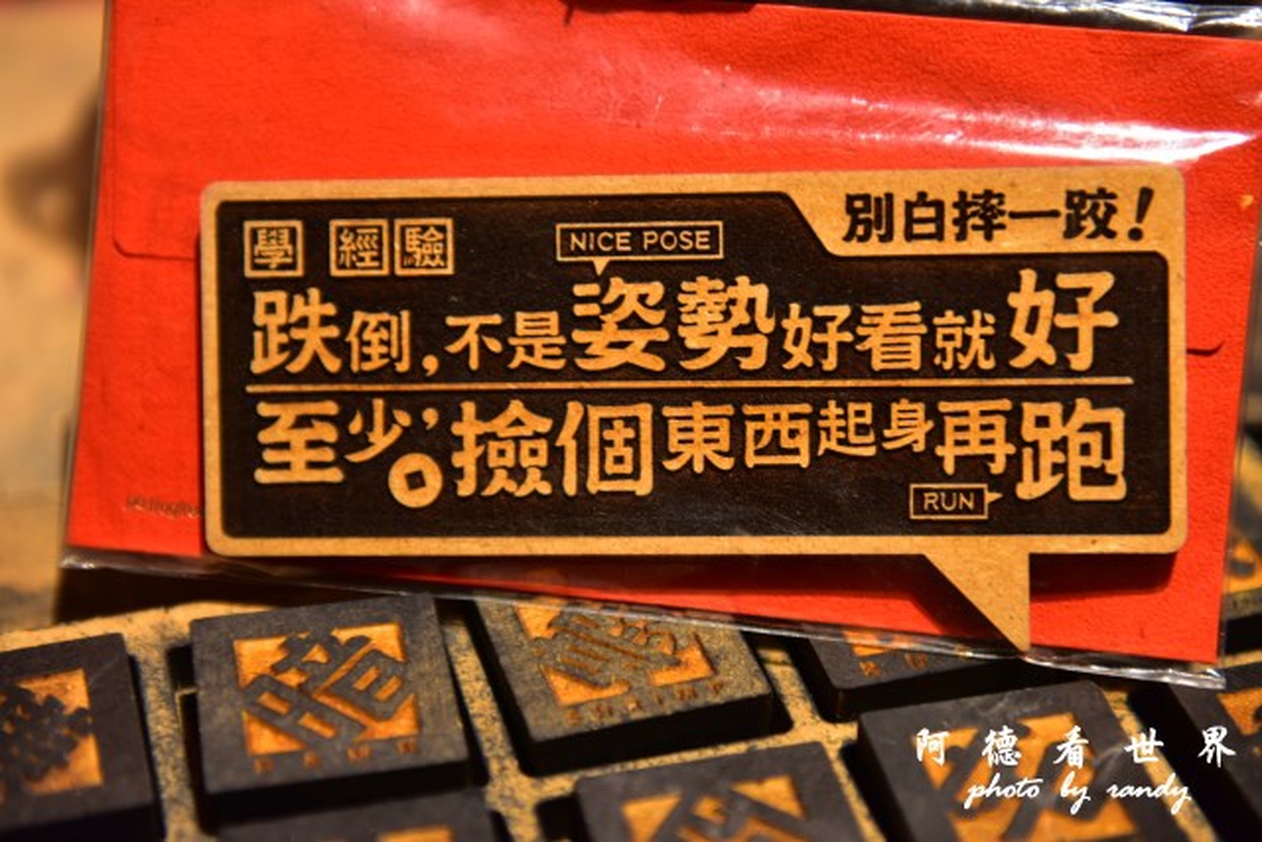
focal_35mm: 70
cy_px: 421
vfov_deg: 19.5
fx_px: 2454
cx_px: 631
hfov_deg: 28.8
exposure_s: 1/30
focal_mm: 70
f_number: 2.8
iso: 1000
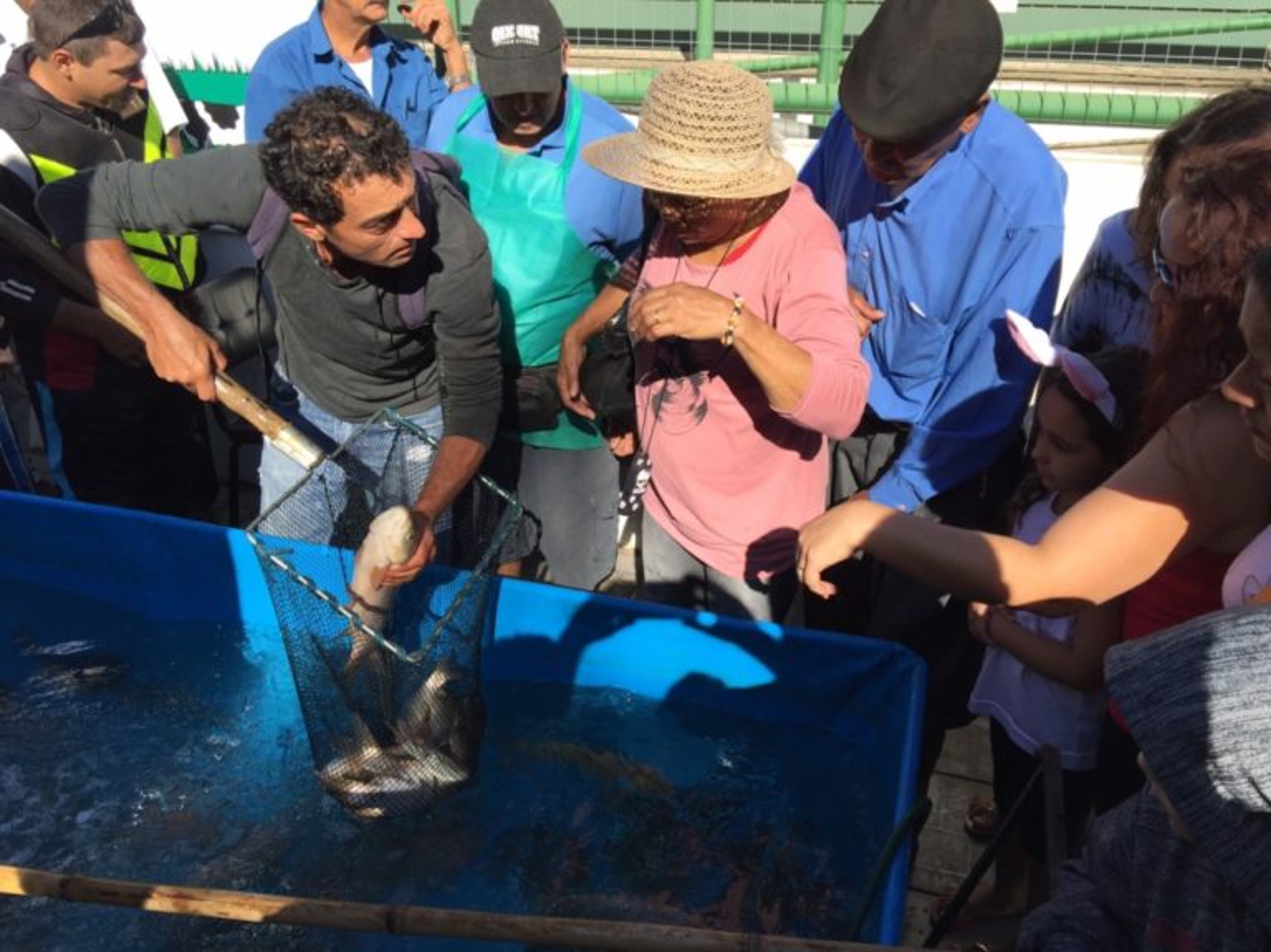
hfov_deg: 61.7
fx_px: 1064
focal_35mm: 29
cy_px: 476
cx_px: 636
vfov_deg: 48.2
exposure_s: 1/1163
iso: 32
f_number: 2.2
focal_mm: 4.15
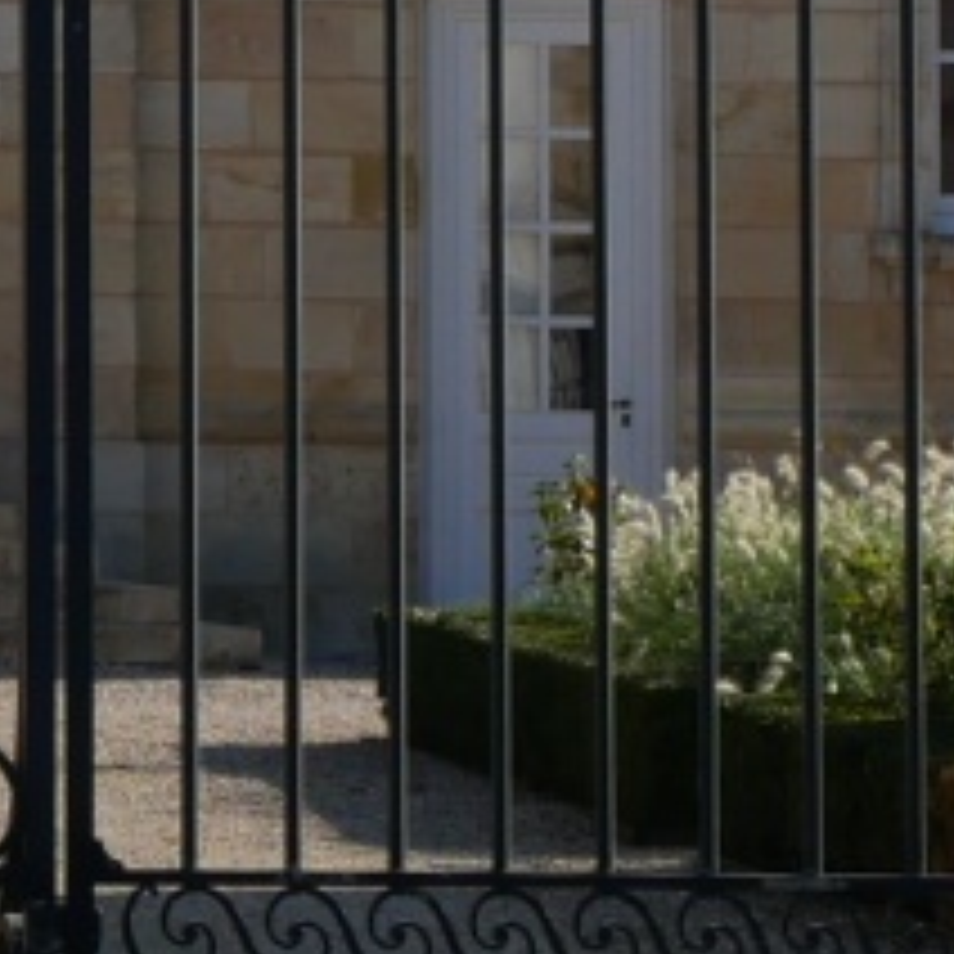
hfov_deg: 4.3
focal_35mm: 401
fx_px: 12503
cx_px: -1202
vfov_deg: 4.3
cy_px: -988
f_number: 7.1
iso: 200
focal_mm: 30
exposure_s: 1/640
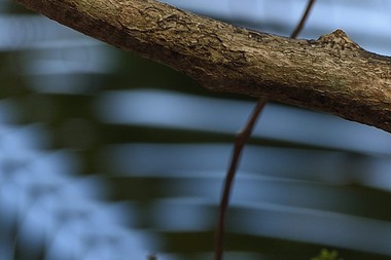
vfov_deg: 2.2
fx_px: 6850
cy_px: -273
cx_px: -412
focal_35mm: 631
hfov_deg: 3.2
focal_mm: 150
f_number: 5.6
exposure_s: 1/400
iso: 400
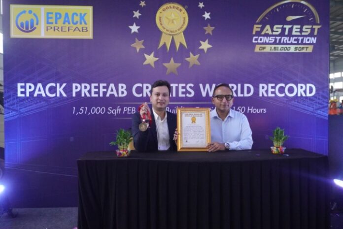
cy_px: 114
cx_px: 172
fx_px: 343
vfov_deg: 36.9
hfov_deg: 53.1
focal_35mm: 36
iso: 6400
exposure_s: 1/60
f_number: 4.5
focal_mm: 24
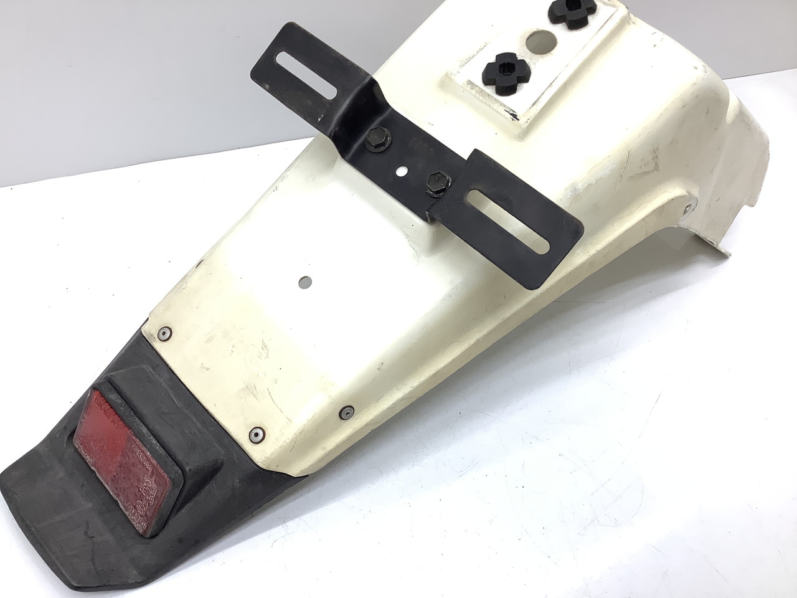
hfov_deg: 58.4
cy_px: 299
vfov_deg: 45.4
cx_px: 398
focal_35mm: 31
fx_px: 714
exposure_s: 1/120
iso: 64
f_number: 2.4
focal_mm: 3.3
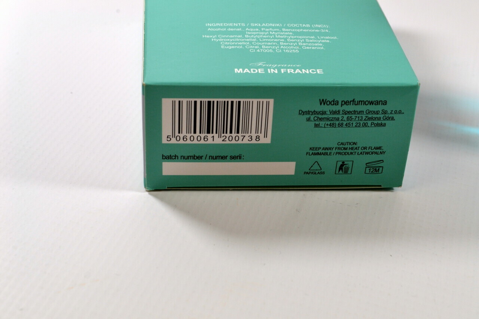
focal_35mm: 66
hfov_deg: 30.5
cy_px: 160
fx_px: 878
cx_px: 240
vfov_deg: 20.6
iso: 400
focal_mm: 44
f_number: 8
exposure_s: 1/80
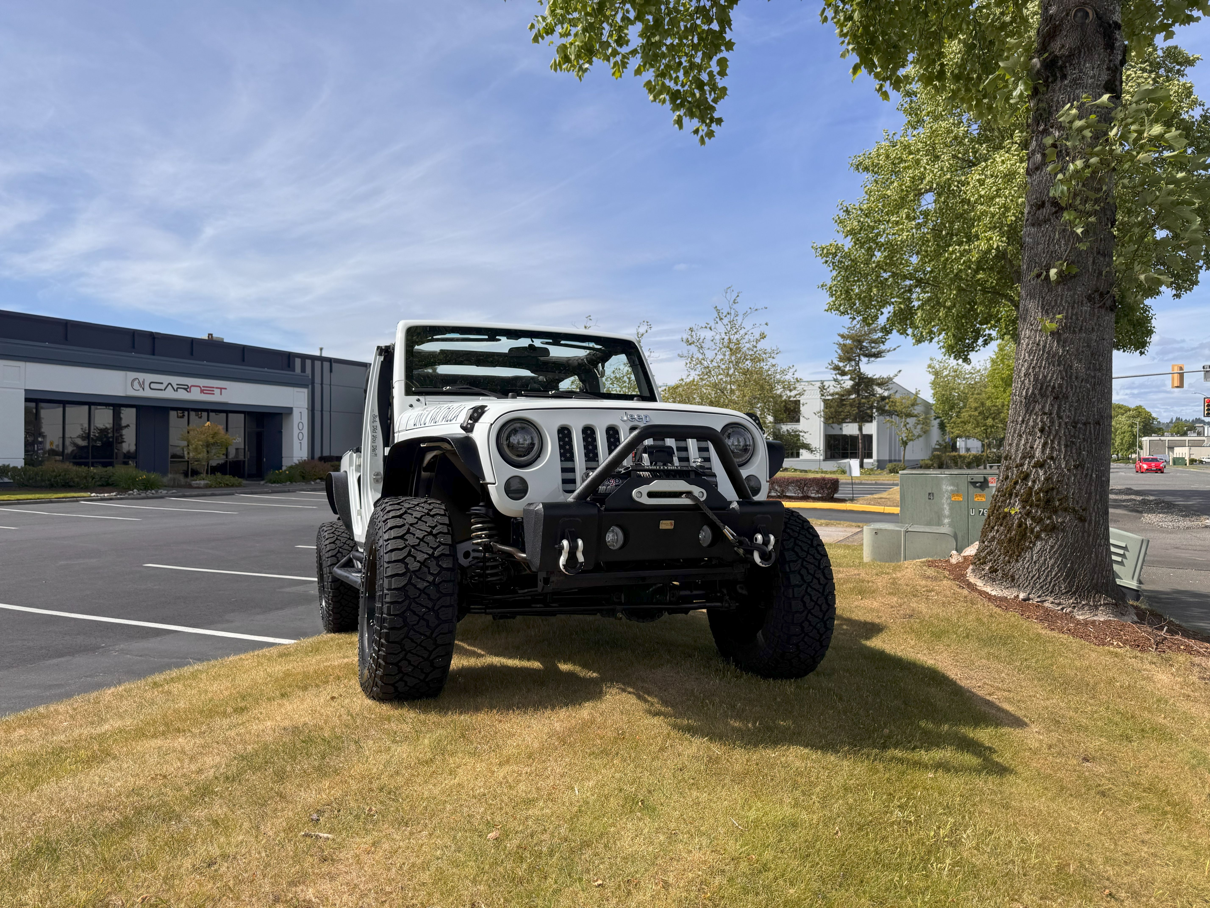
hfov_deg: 71.6
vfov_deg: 56.8
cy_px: 454
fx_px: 839
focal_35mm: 24
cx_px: 605
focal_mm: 6.76
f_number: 1.78
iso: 80
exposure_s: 1/5348
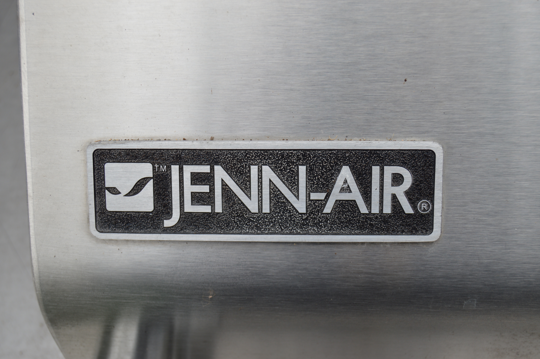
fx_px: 832
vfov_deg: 24.3
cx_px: 282
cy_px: 183
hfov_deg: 35.9
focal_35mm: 56
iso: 100
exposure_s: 1/125
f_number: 5.6
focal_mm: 35
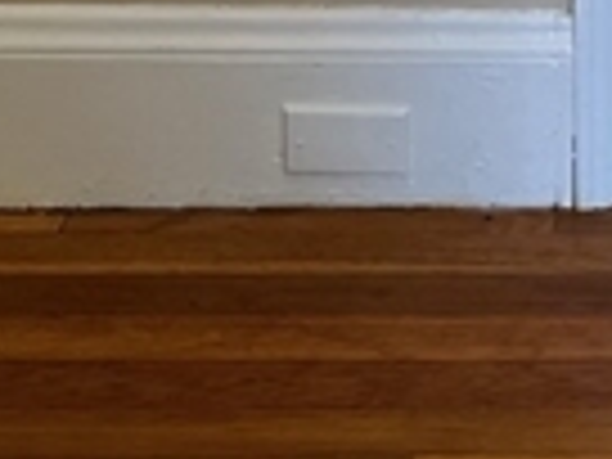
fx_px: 2599
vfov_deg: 8.4
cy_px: -927
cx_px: 855
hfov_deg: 12.9
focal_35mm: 147
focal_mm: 5.7
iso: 80
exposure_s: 1/120
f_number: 1.5
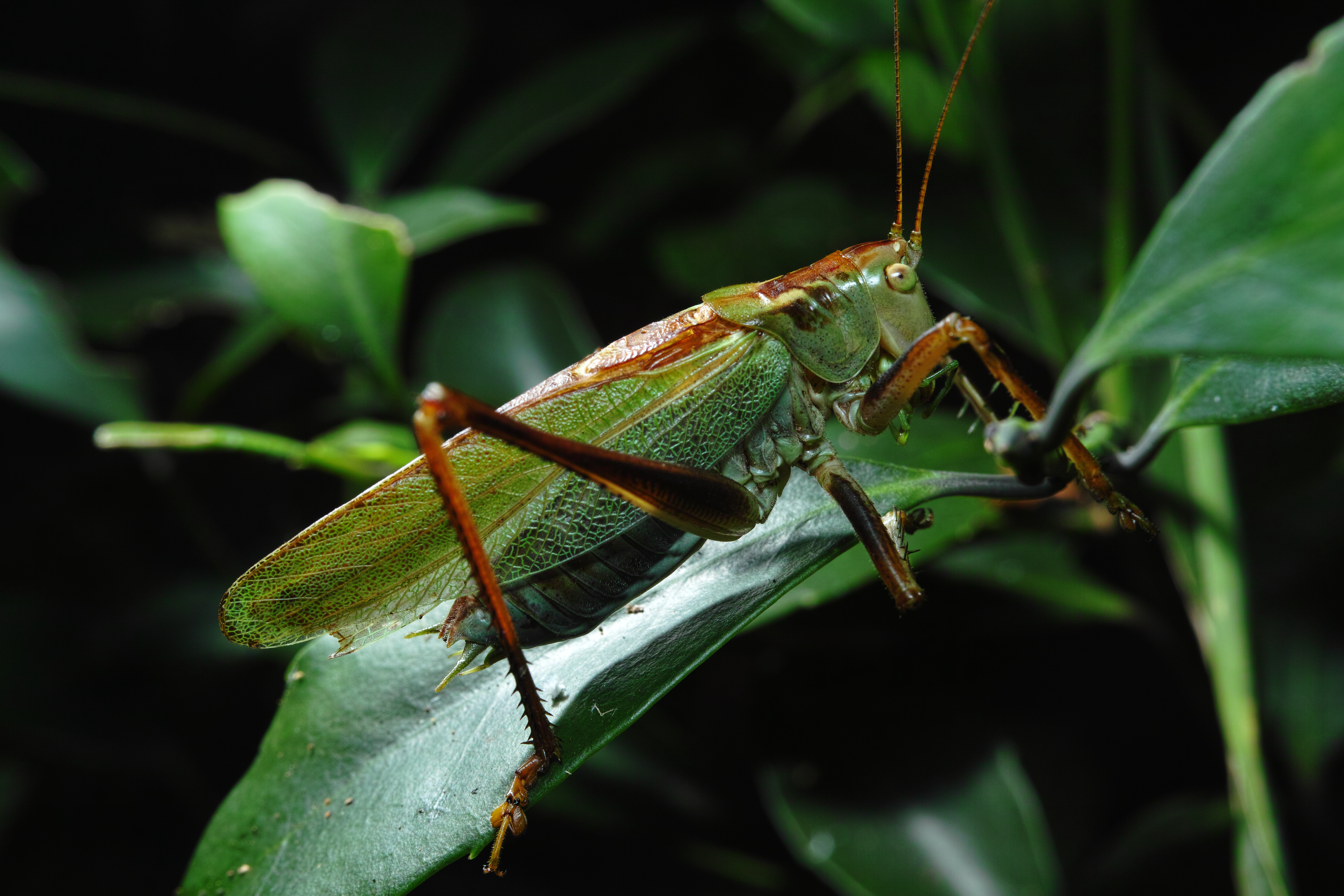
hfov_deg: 43.6
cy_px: 448
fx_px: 1680
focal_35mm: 45
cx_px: 672
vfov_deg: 29.9
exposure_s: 1/125
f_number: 11
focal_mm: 30
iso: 200
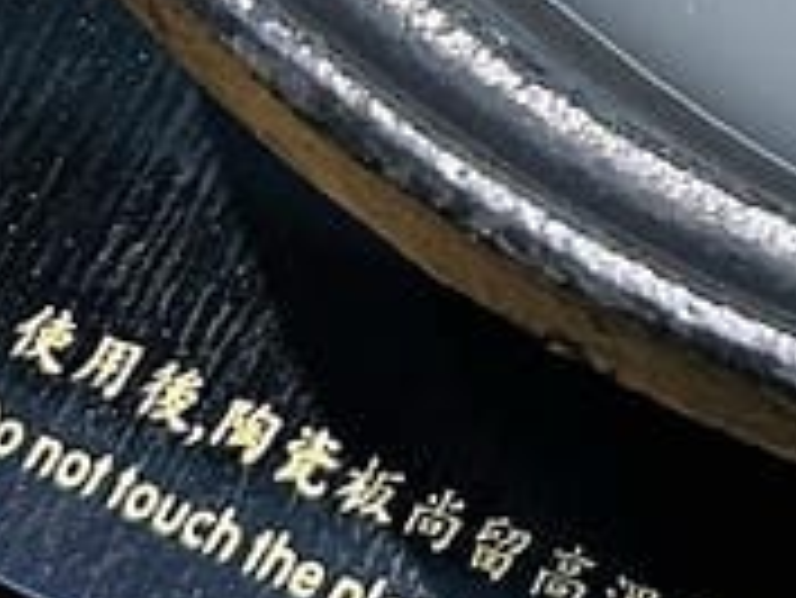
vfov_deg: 4.5
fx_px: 7478
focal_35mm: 325
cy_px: -913
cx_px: 1875
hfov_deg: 5.9
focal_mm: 6.86
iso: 125
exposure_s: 1/60
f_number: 1.78
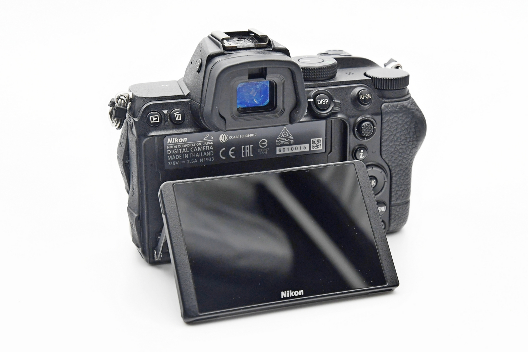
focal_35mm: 73
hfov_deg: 27.7
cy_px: 175
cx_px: 267
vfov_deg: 18.7
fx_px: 1071
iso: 1600
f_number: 8
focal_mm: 48
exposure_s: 1/100
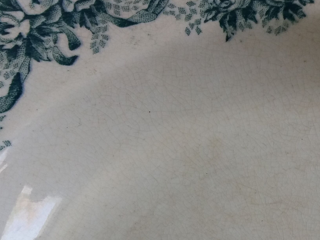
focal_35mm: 71
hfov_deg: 26.8
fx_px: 656
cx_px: 264
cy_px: 252
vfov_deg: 20.0
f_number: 1.9
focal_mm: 3.7
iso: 80
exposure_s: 1/60
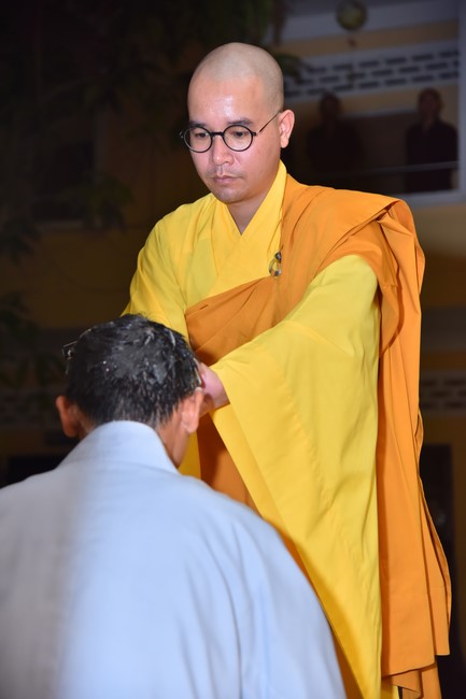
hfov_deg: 19.4
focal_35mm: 70
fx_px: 1360
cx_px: 233
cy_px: 350
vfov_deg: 28.9
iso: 800
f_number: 5
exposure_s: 1/125
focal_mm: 70
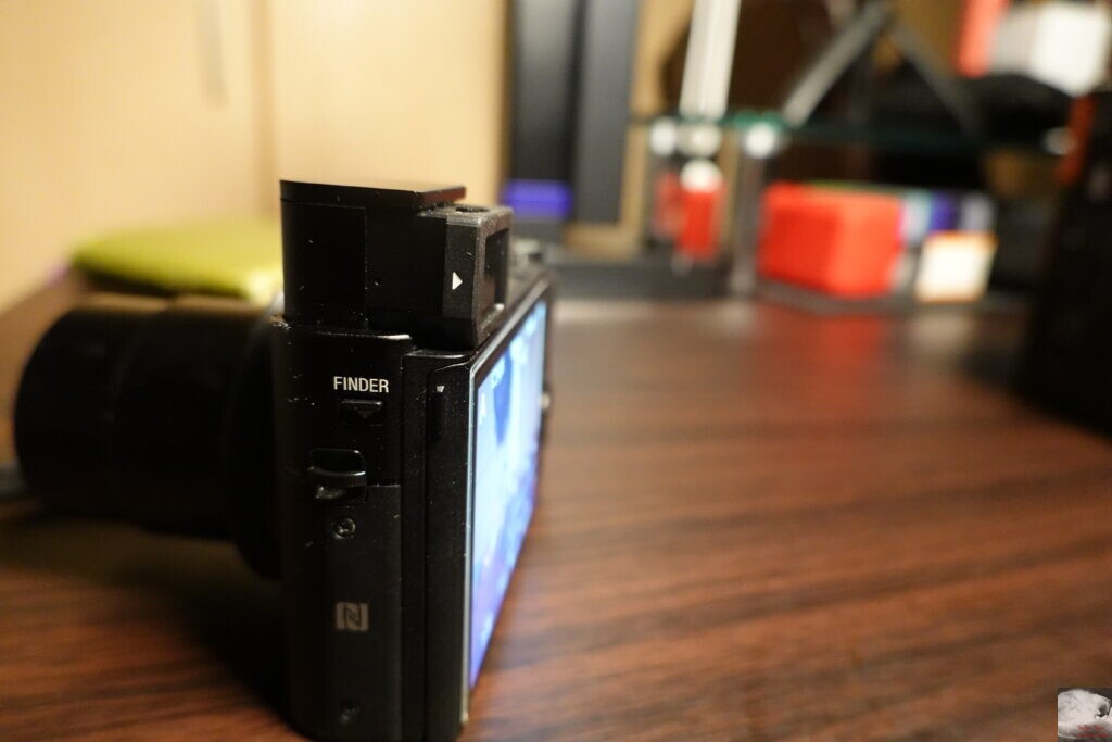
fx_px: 741
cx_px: 556
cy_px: 371
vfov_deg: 53.1
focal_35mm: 24
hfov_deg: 73.7
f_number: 2.8
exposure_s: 1/30
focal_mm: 9
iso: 2000
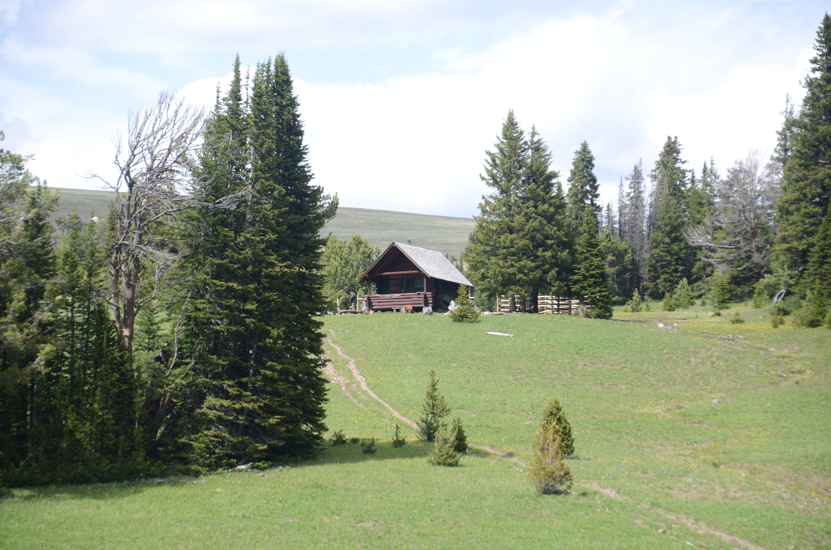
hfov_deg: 12.5
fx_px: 3801
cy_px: 275
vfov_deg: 8.3
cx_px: 416
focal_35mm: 165
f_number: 6
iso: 200
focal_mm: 110
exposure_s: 1/160
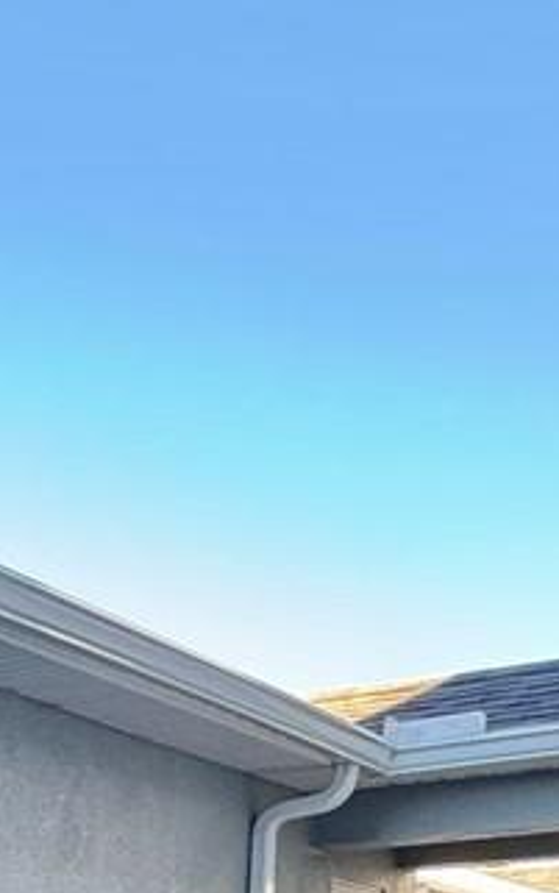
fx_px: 1801
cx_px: -848
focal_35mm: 74
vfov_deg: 23.5
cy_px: 1255
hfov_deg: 12.8
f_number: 2.2
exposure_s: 1/120
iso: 80
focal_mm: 2.22
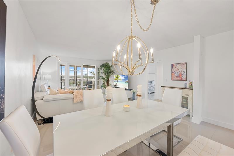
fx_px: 91
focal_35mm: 14
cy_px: 78
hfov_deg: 104.3
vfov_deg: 81.2
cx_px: 117
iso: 500
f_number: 8
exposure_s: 1/20
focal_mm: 14
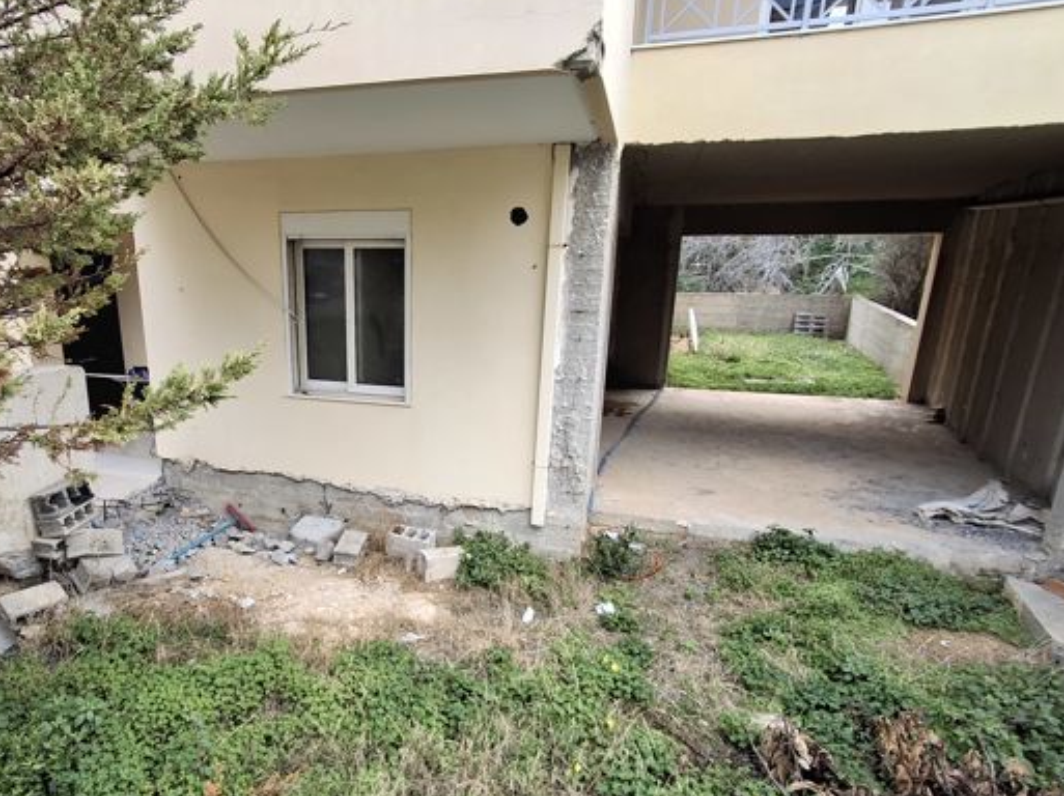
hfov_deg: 75.5
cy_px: 458
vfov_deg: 60.7
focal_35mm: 22
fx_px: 676
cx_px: 422
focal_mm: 1.64
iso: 40
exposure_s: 1/267
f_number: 2.2
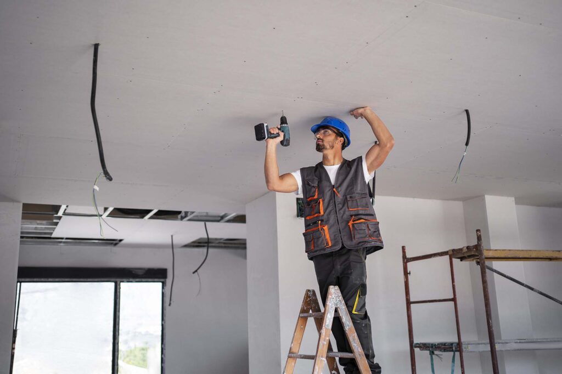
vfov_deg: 37.8
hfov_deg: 54.4
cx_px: 281
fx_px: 546
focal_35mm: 35
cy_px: 187
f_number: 2
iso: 320
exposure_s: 1/1000
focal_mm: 35
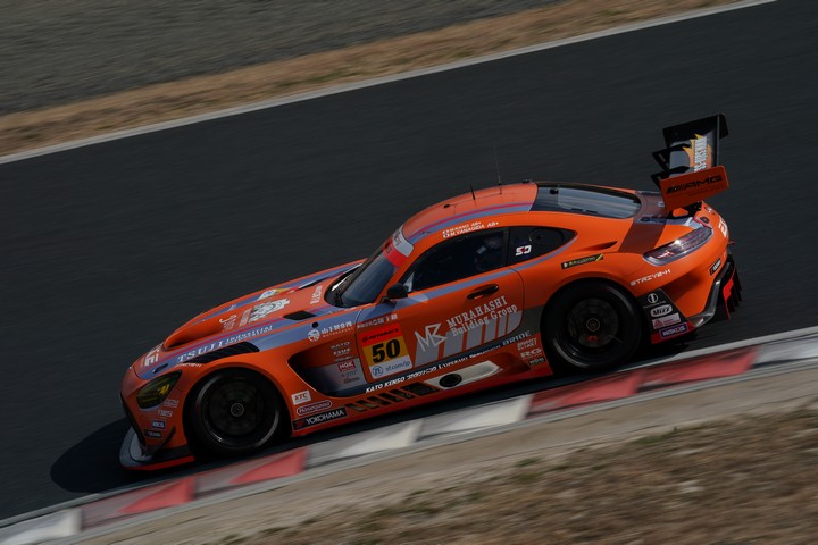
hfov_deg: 8.2
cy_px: 272
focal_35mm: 252
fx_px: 5726
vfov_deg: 5.5
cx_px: 409
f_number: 20
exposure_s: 1/250
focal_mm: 252
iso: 200
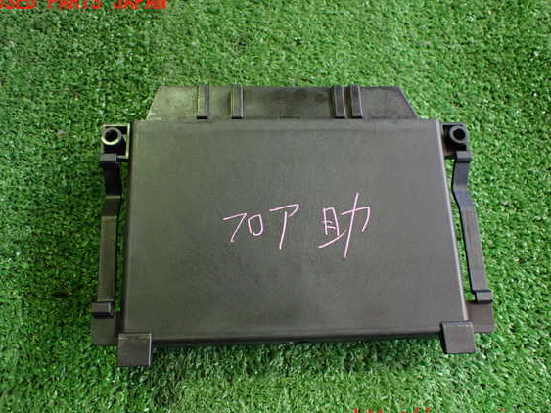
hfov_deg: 56.8
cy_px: 210
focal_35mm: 32
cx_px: 282
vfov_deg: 44.1
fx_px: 509
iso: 800
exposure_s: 1/100
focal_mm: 5.4
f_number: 2.3
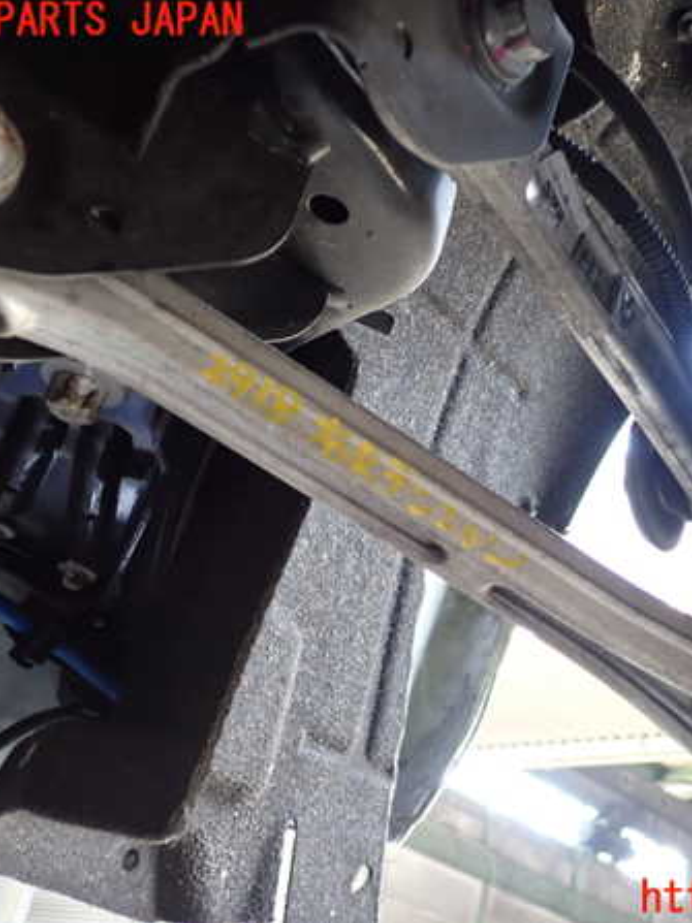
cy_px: 460
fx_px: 1147
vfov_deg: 43.9
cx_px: 487
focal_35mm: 43
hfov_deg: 33.1
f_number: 2.4
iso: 320
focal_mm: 5.79
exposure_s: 1/30
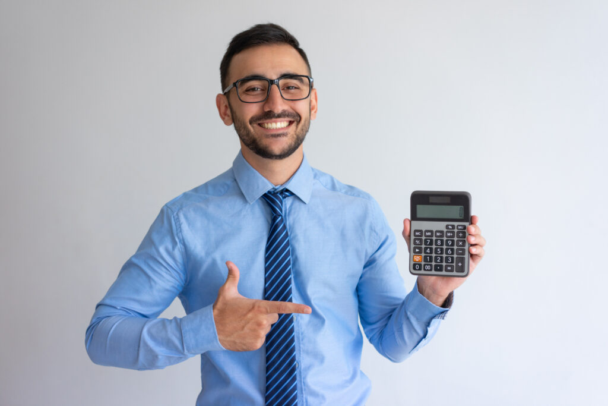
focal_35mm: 55
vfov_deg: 24.6
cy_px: 203
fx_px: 929
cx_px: 304
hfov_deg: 36.2
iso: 500
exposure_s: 1/100
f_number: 2.8
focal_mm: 55
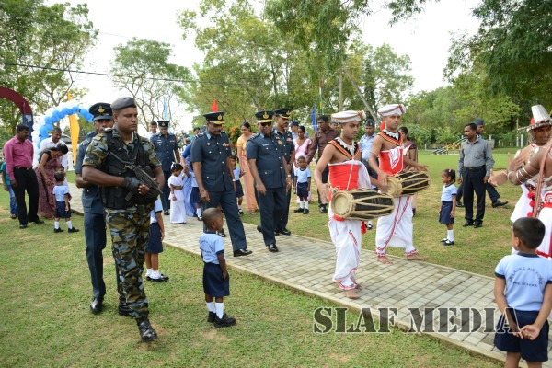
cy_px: 184
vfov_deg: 46.4
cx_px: 276
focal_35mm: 28
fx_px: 429
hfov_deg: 65.5
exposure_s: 1/125
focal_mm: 28
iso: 200
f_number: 6.3
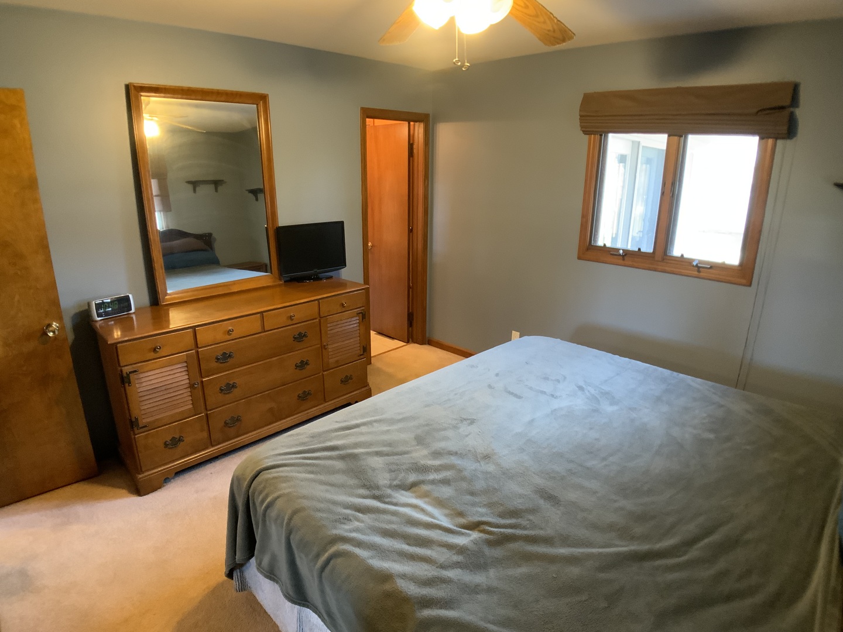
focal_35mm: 29
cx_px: 422
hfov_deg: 61.7
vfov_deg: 48.2
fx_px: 706
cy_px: 316
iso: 250
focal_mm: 3
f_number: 1.8
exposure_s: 1/40
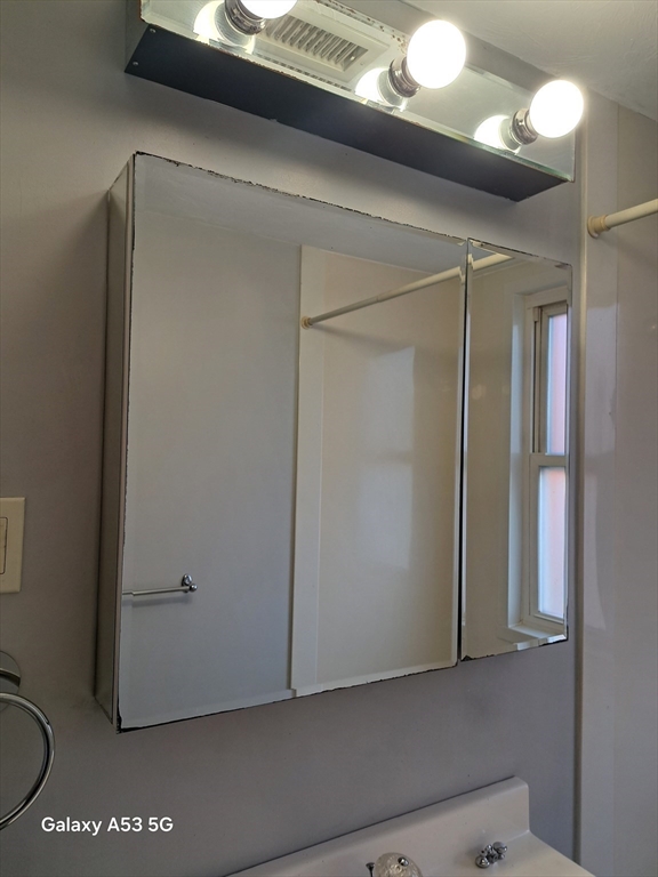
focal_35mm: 24
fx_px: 608
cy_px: 438
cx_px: 329
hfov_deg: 56.8
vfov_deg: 71.6
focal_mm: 5.23
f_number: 1.8
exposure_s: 1/60
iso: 50
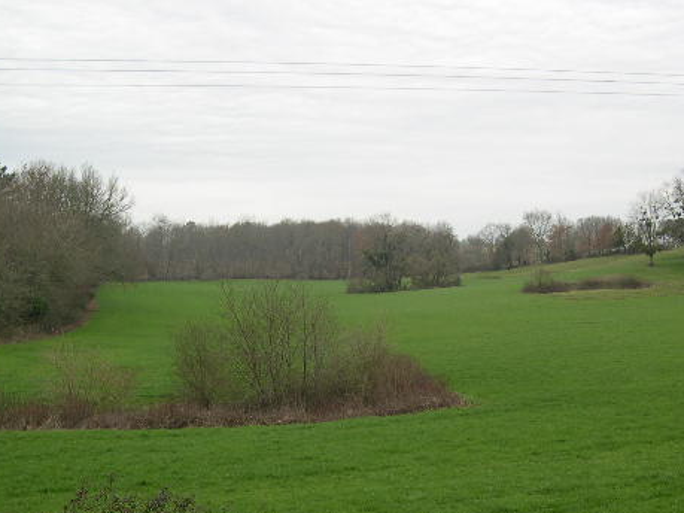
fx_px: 1047
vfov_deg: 27.3
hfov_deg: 36.2
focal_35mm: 53
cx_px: 362
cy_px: 344
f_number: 2.8
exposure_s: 1/256
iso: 100
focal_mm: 8
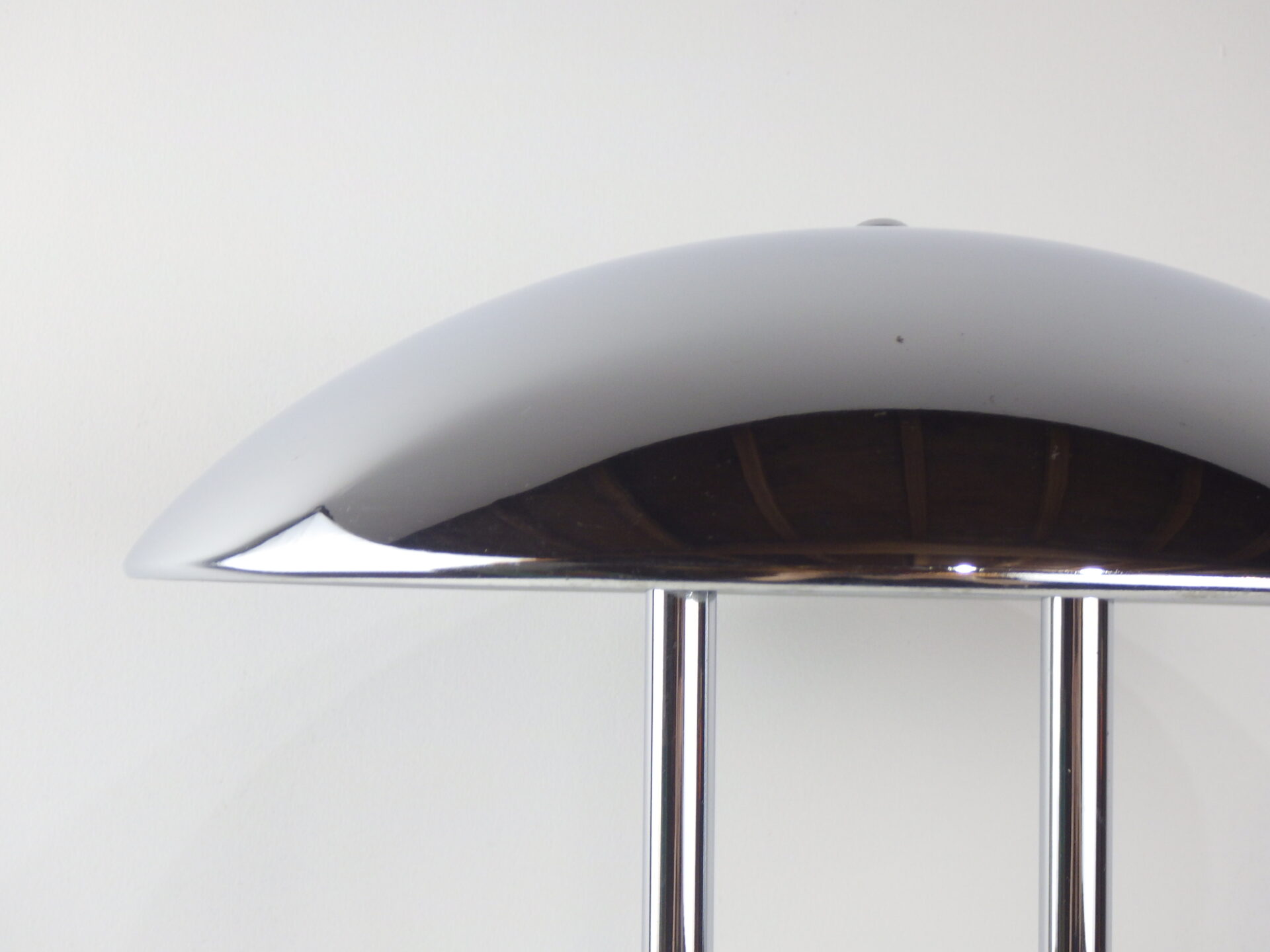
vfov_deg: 23.7
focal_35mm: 62
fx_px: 2275
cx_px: 635
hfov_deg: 31.2
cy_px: 476
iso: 125
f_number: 4.6
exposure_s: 1/20
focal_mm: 11.1
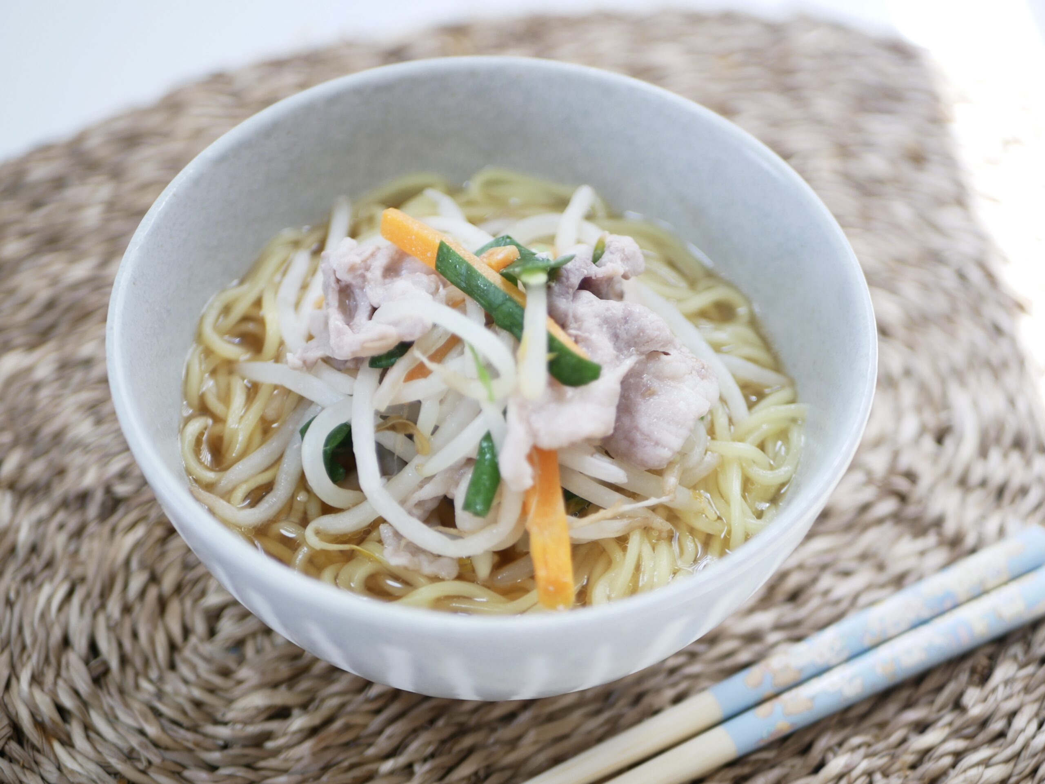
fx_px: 1510
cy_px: 392
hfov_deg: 38.2
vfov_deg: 29.1
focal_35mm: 50
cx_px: 522
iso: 200
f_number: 1.7
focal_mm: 25
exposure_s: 1/160
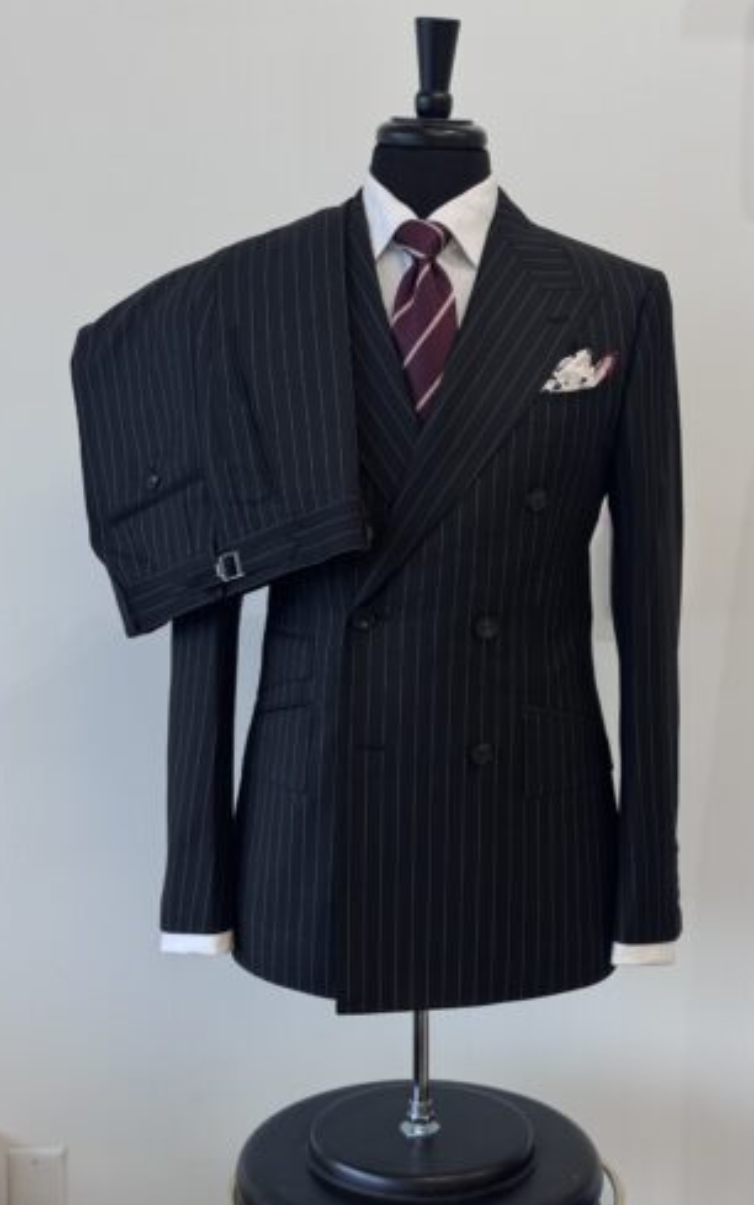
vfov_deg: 38.9
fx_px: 1708
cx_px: 432
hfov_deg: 24.9
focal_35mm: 52
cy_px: 591
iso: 50
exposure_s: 1/120
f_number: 1.78
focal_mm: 6.76
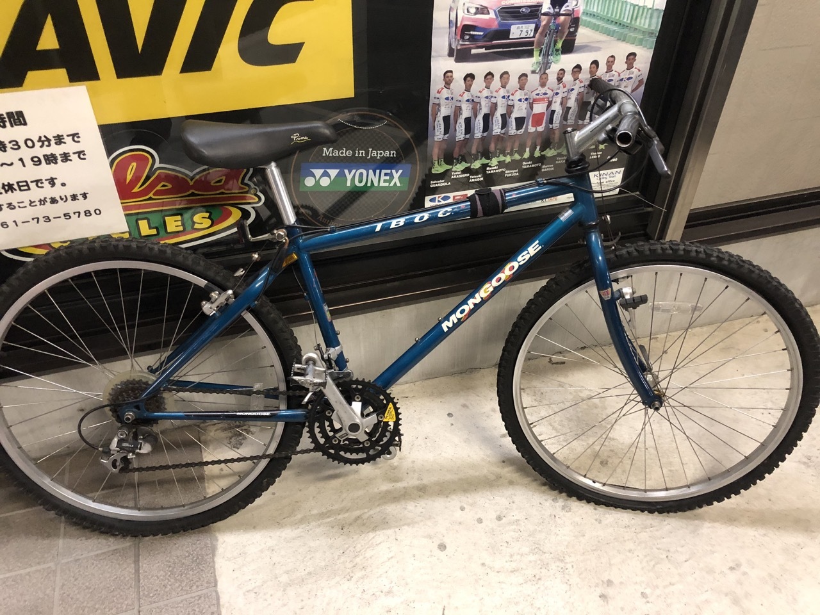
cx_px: 410
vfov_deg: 49.7
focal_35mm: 28
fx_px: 663
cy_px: 308
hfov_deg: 63.4
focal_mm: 3.99
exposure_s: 1/5
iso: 100
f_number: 1.8
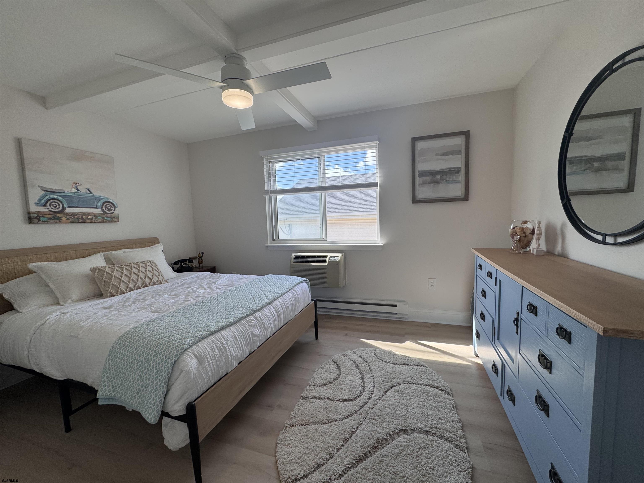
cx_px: 322
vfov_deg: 85.7
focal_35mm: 14
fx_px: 260
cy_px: 242
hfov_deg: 102.1
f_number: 2.2
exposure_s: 1/302
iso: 40
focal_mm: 2.22
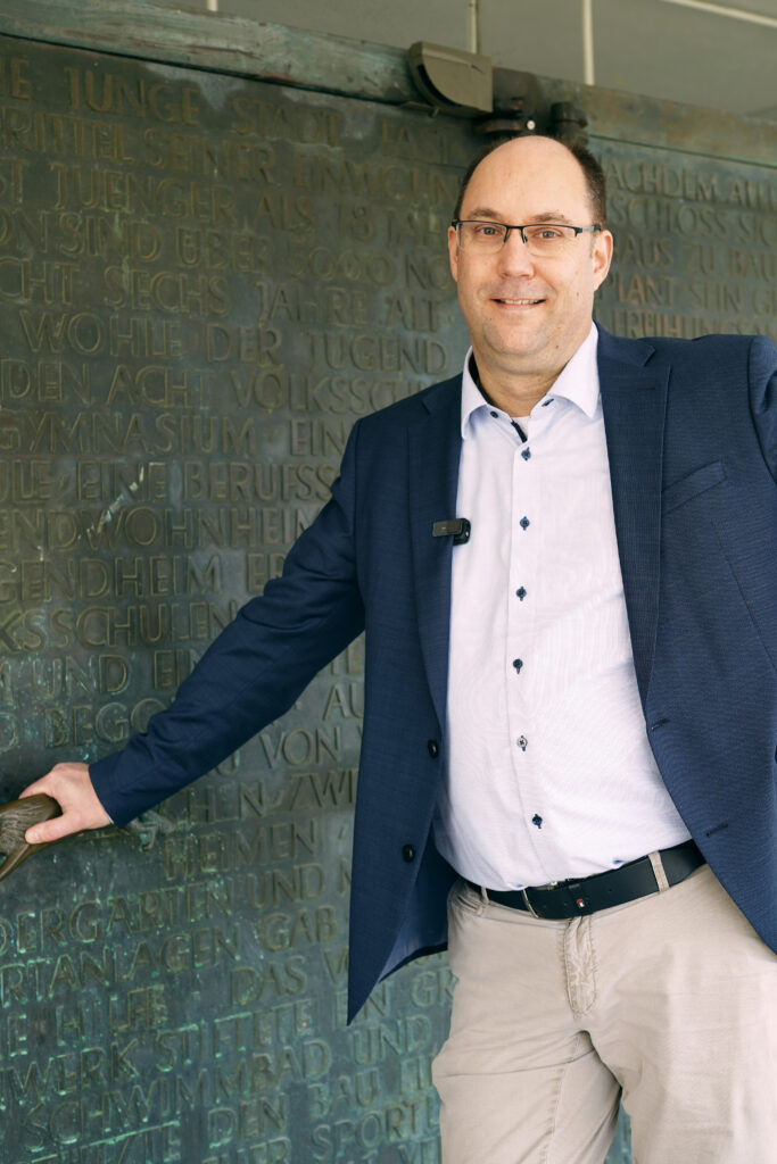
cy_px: 582
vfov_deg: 39.6
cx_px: 388
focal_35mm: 50
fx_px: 1618
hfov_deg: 27.0
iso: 80
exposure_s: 1/50
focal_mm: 50
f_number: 4.5
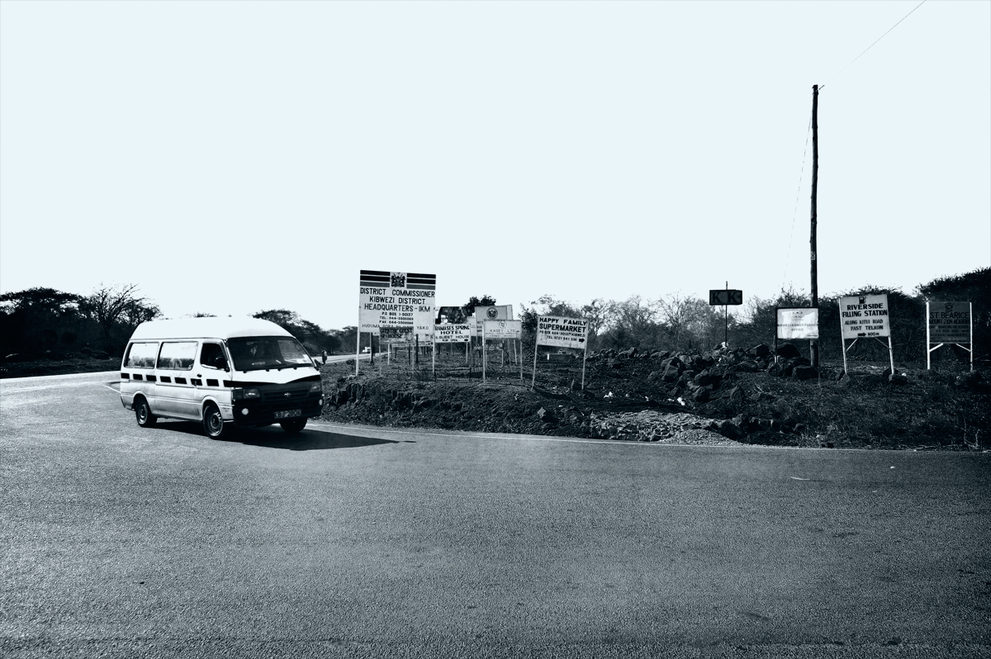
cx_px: 496
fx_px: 660
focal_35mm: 24
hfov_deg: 73.8
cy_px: 330
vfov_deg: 53.1
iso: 100
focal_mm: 24
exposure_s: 1/500
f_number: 6.3
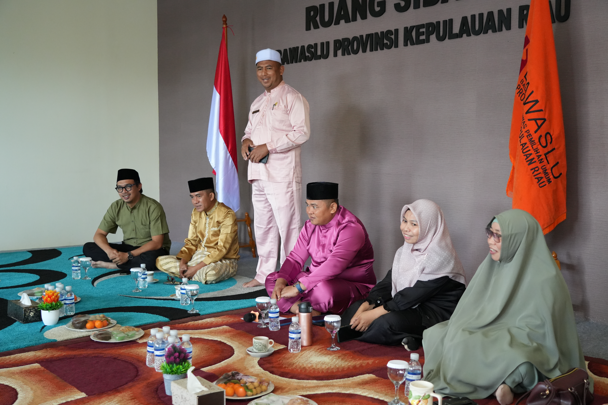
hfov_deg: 50.7
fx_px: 642
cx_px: 304
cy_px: 202
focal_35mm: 38
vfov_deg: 35.1
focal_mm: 38
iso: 5000
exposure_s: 1/40
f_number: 4
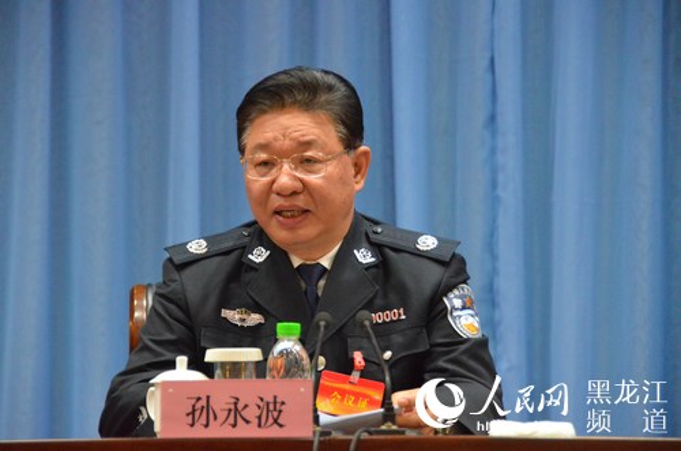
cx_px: 340
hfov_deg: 10.6
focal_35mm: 195
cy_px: 226
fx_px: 3681
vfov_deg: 7.0
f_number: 6.3
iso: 6400
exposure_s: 1/160
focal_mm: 130
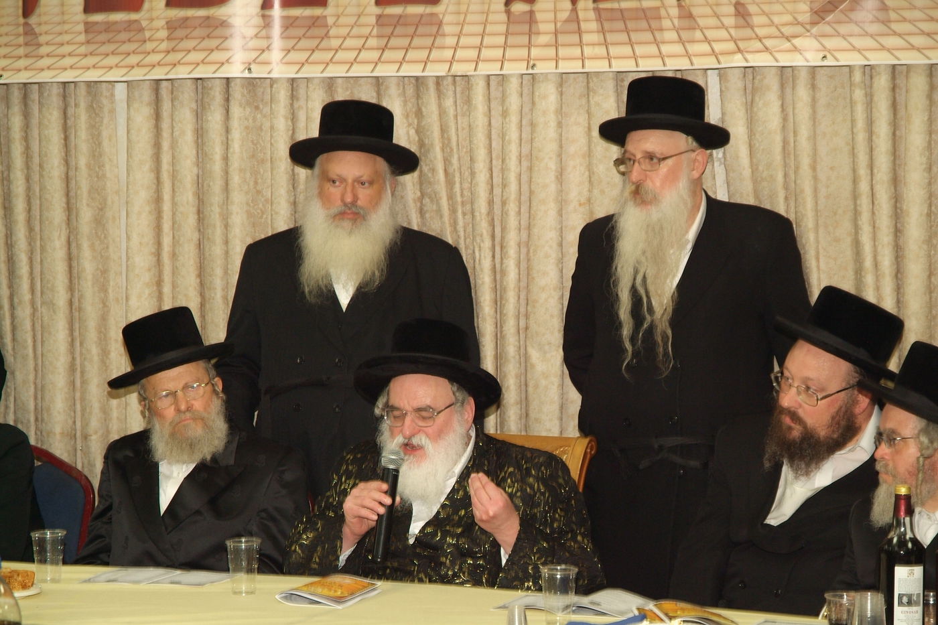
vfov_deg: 13.0
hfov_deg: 19.5
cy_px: 312
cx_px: 469
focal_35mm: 105
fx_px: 2735
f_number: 5.6
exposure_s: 1/60
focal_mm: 70
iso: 800
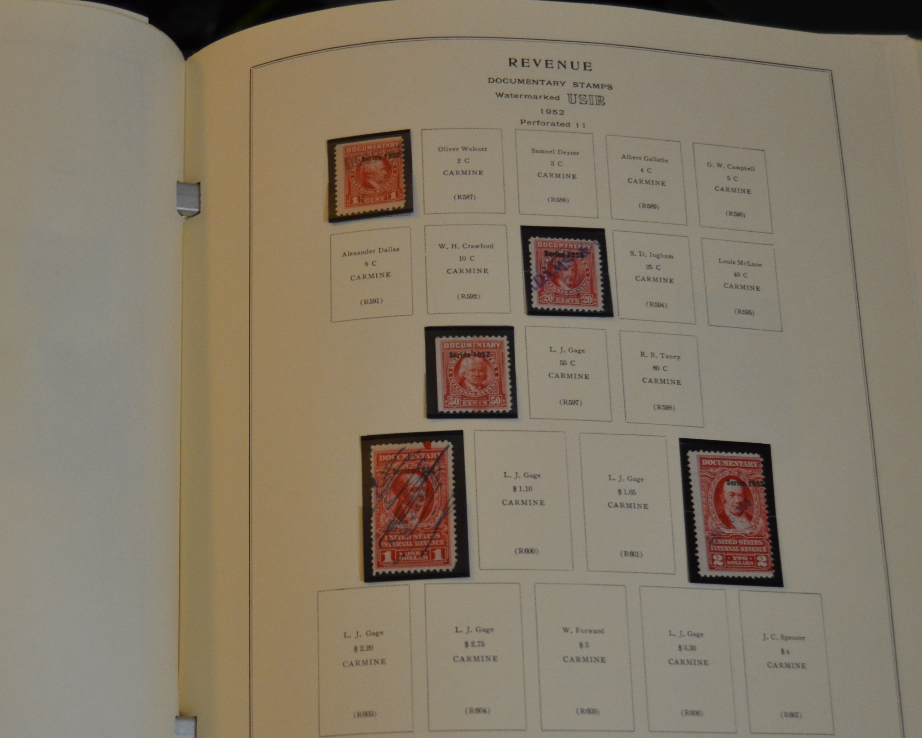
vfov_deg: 25.8
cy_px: 427
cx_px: 351
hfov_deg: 31.8
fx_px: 1610
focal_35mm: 59
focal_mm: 26
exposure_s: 1/60
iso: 1000
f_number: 4
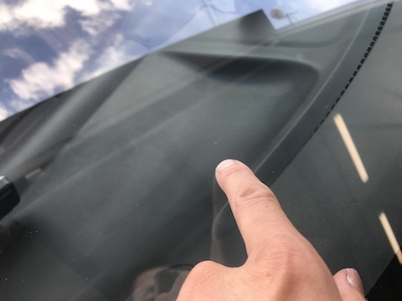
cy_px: 150
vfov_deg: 49.7
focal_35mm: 28
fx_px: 325
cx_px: 201
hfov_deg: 63.4
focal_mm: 3.99
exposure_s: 1/206
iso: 20
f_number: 1.8
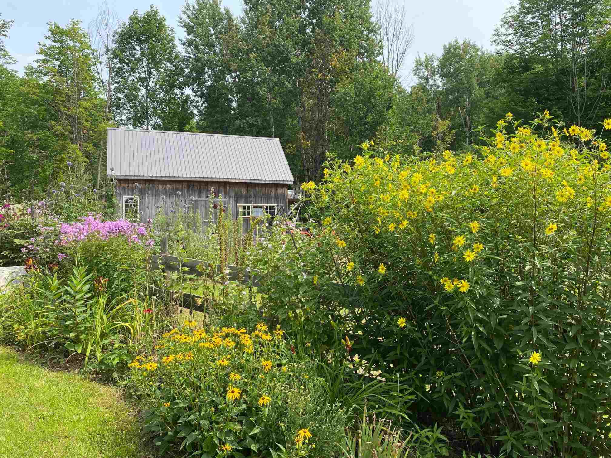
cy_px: 229
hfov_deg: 67.3
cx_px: 306
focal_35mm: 26
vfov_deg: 53.1
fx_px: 459
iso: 32
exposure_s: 1/799
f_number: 1.8
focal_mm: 4.25
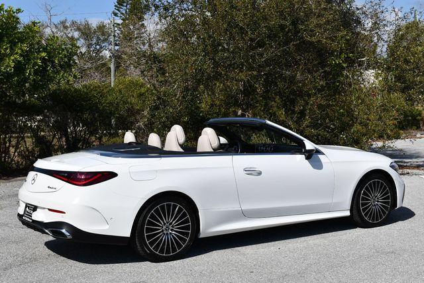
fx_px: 684
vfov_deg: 23.4
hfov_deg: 34.5
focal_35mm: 58
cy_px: 142
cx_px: 212
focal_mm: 29
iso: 100
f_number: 10
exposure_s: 1/400
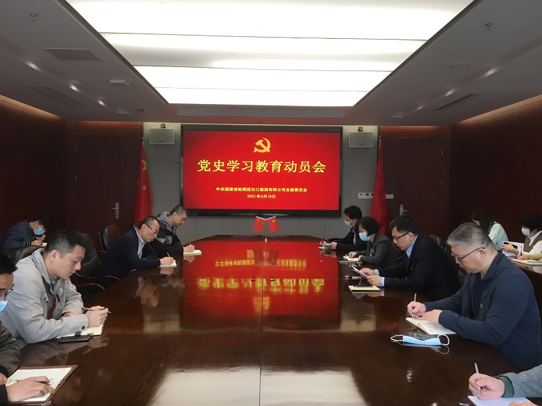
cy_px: 203
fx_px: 454
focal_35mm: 29
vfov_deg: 48.2
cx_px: 271
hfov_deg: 61.7
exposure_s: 1/33
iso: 32
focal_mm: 4.15
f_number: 2.2
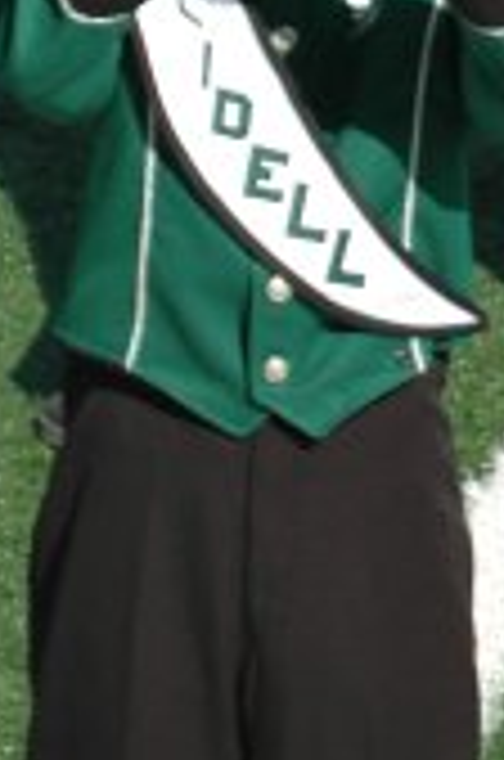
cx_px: 110
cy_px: 256
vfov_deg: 1.0
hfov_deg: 0.6
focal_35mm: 2133
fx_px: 44974
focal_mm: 400
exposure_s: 1/1000
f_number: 5.6
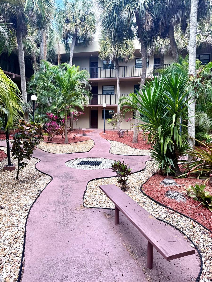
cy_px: 141
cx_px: 106
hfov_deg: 56.8
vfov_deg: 71.6
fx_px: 196
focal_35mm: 24
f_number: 1.78
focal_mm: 6.76
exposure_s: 1/858
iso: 80
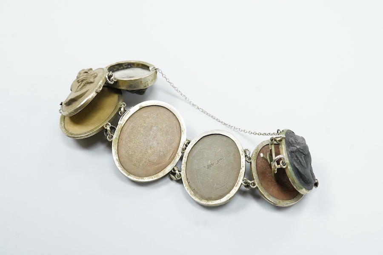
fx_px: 479
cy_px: 128
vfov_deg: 29.9
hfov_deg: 43.6
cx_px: 192
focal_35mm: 45
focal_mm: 30
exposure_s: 1/60
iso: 2500
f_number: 14
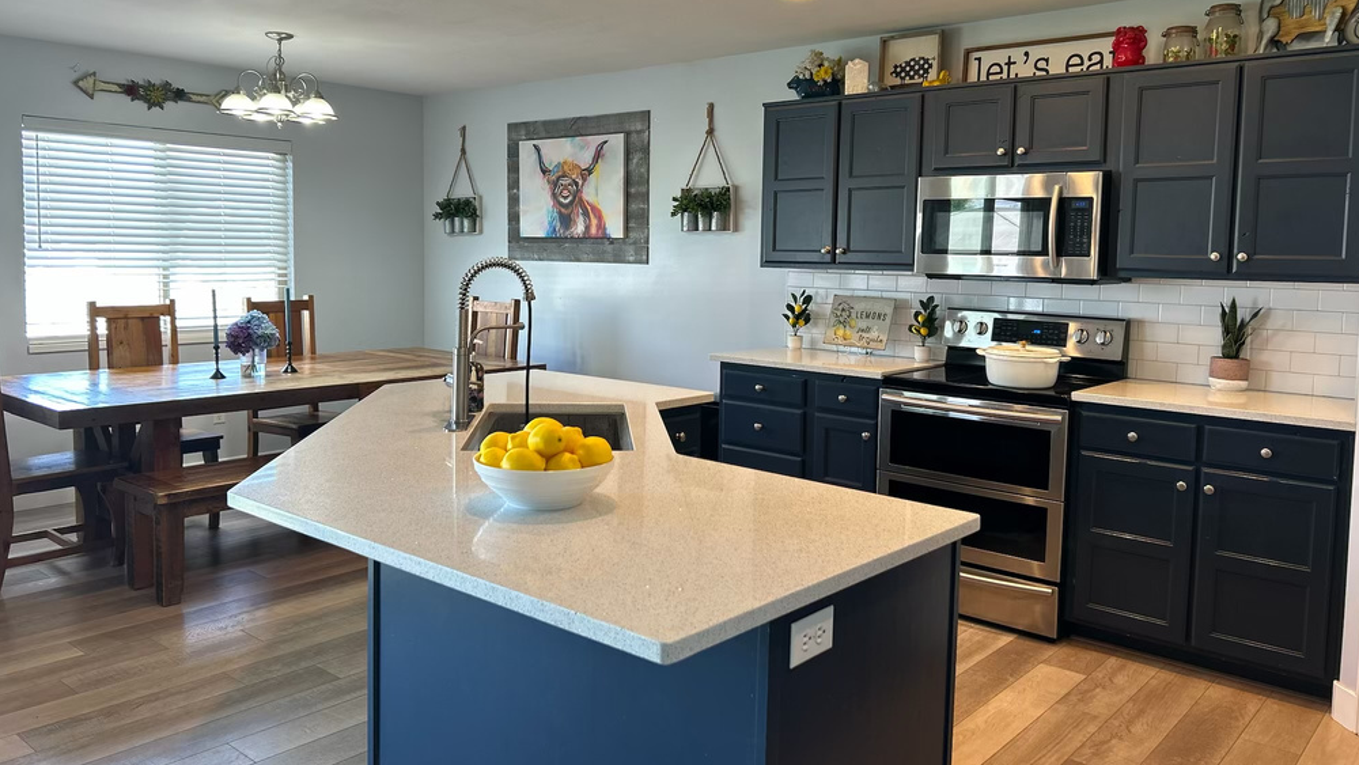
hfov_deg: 66.1
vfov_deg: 40.1
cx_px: 670
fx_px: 1045
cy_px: 319
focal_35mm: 29
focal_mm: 5.7
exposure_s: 1/120
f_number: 1.5
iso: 80
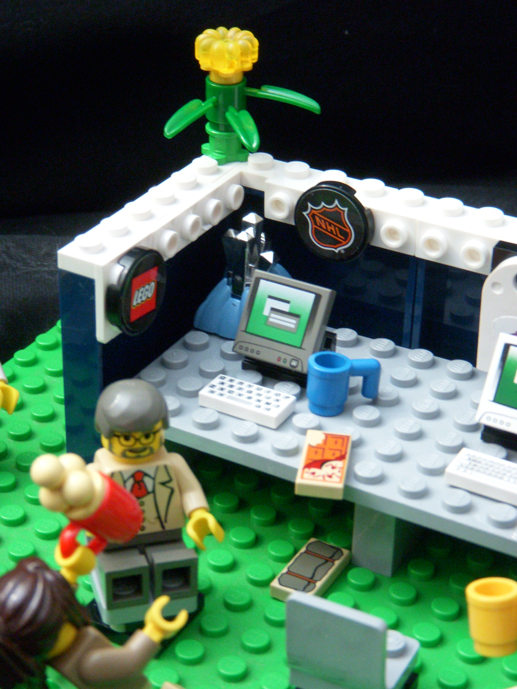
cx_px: 257
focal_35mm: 86
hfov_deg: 17.2
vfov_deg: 22.8
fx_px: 1713
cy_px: 371
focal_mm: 12.6
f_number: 3.8
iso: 400
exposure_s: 1/10
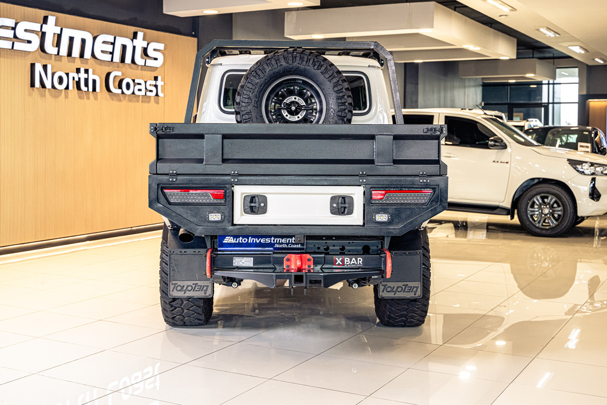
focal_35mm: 45
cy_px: 202
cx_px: 304
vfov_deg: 29.9
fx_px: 759
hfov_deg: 43.6
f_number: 4.5
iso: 1600
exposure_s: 1/125
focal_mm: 45
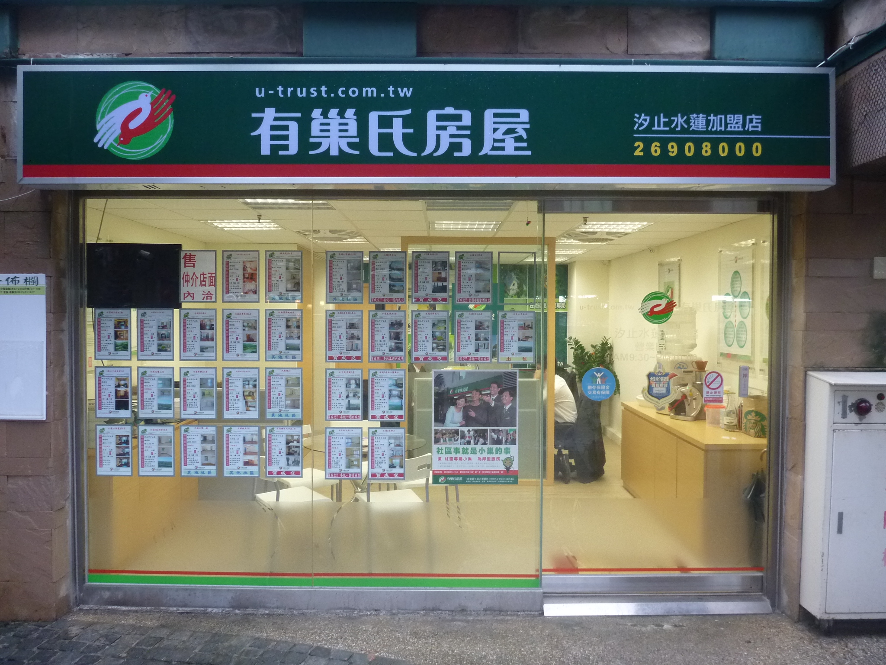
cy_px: 332
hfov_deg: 63.4
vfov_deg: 49.7
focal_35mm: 28
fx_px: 717
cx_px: 443
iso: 320
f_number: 3.3
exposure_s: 1/30
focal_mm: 5
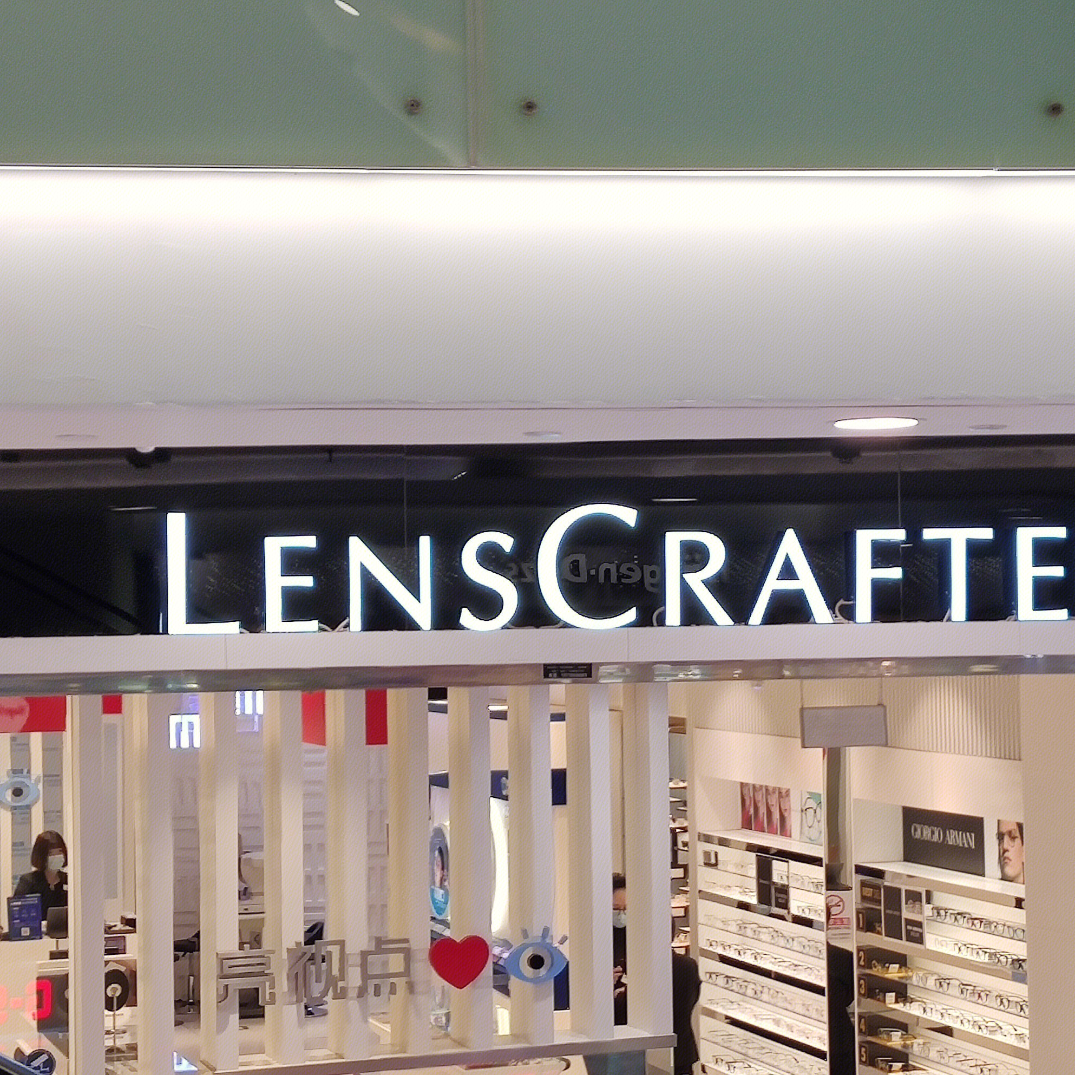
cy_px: 558
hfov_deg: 23.6
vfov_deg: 23.7
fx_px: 2565
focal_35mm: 73
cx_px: 633
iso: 120
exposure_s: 1/100
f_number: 1.75
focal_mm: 4.75
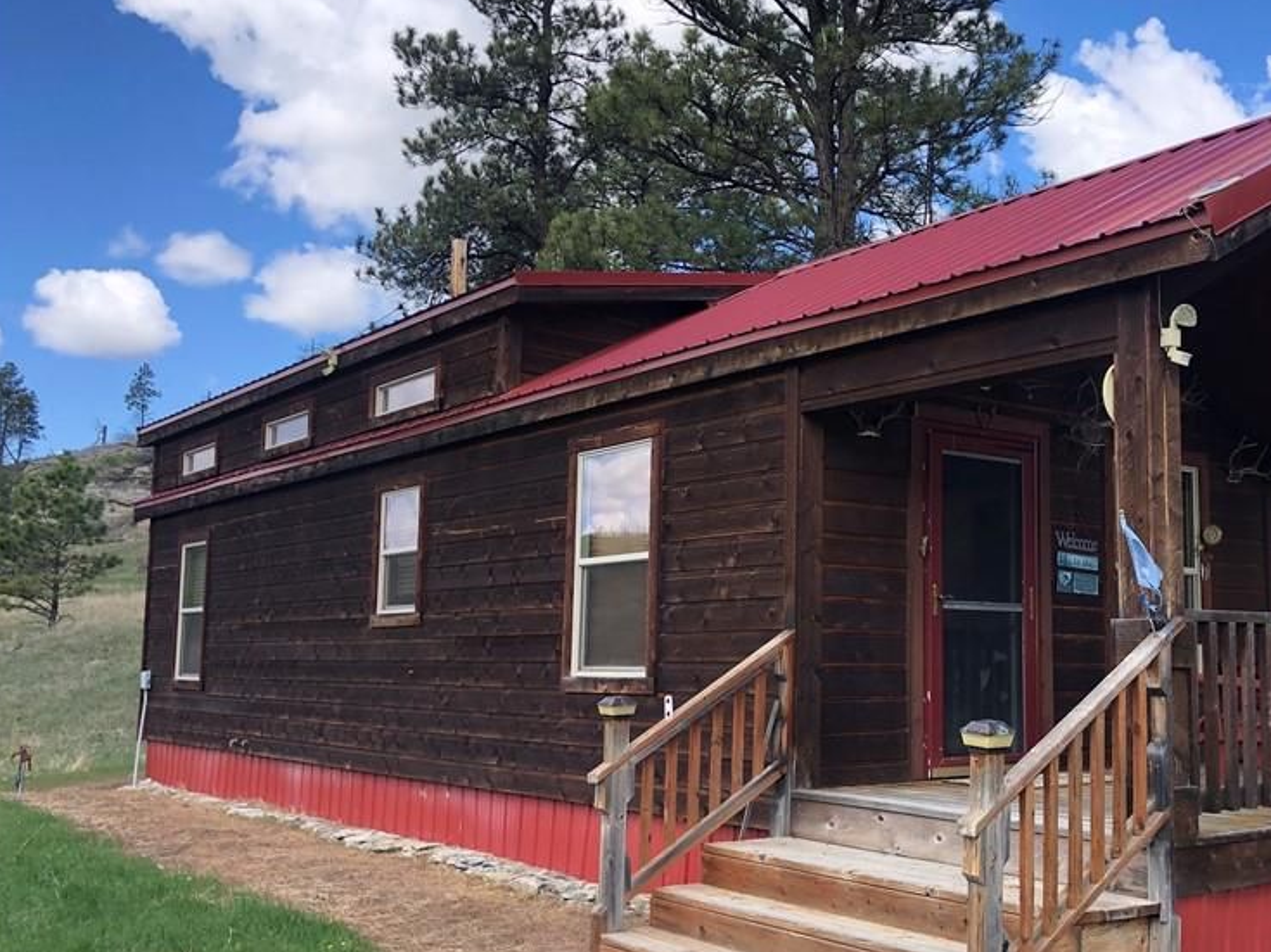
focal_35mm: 39
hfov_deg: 46.9
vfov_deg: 36.8
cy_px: 498
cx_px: 870
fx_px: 1432
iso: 20
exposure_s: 1/510
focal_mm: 3.99
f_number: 1.8
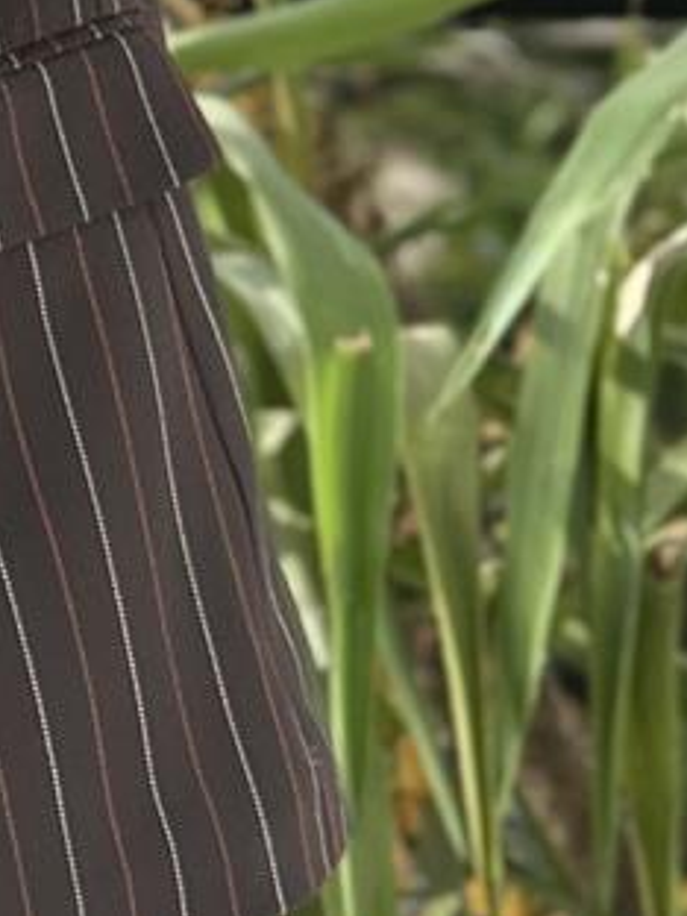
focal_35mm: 205
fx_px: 5425
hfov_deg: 7.2
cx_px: -276
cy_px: -280
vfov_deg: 9.5
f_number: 1.78
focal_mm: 6.76
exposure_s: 1/373
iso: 80
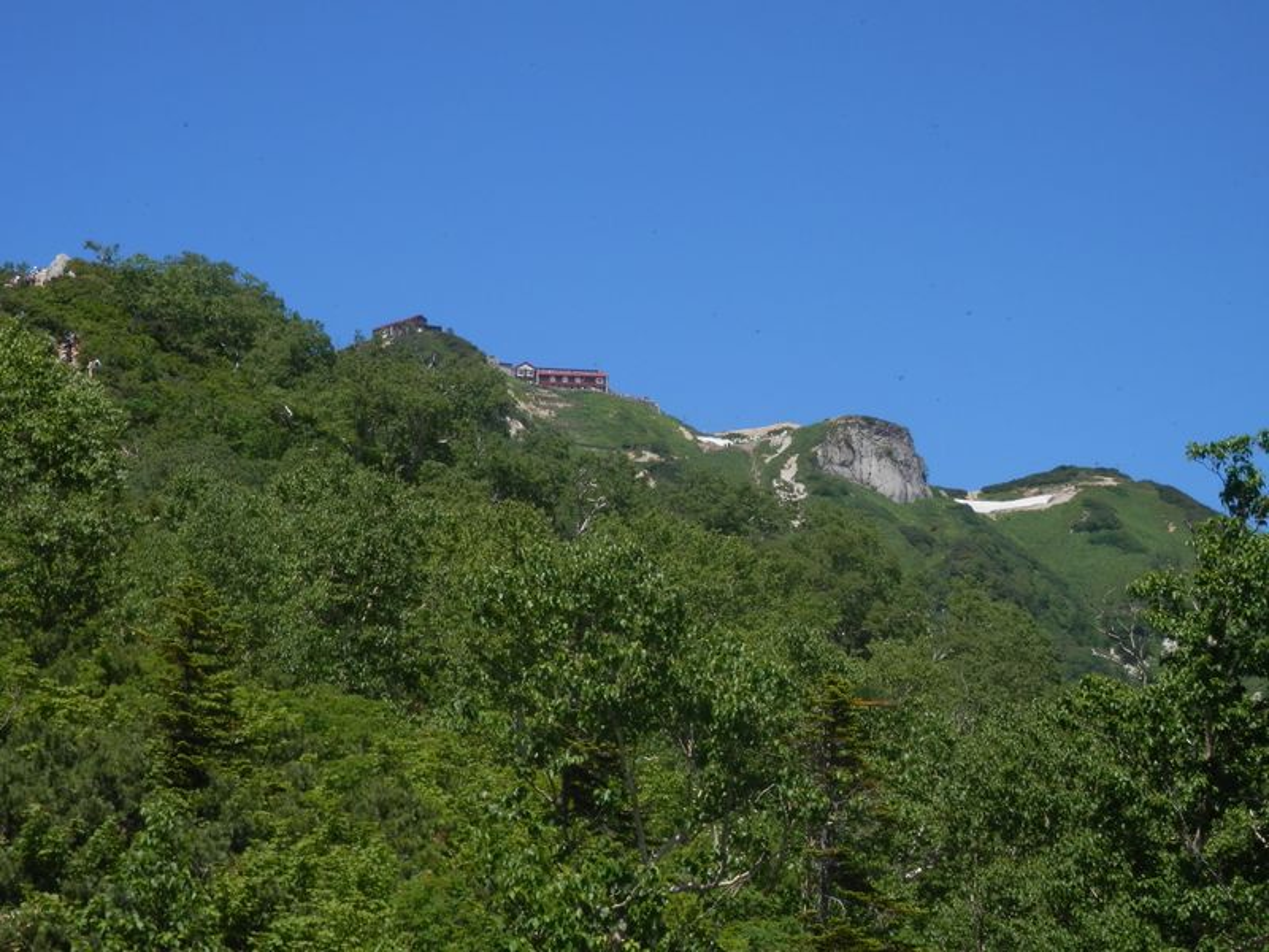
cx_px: 634
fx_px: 3556
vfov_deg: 15.2
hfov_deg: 20.2
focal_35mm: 97
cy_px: 476
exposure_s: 1/640
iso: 80
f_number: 4.9
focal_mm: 17.3
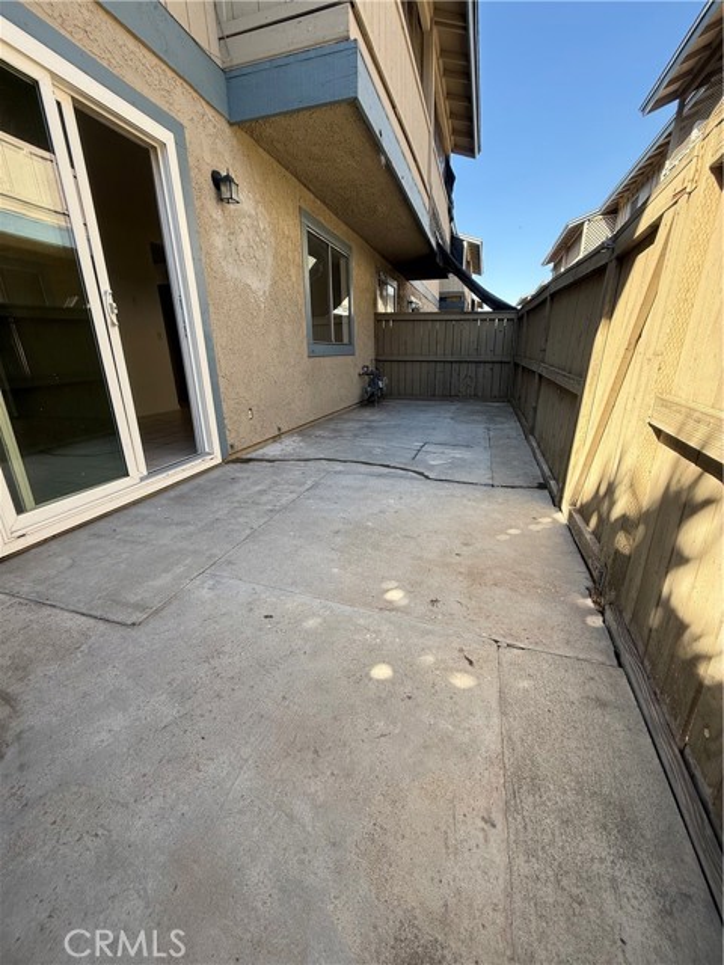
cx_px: 362
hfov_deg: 85.7
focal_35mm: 14
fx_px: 390
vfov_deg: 102.1
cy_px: 482
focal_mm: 2.22
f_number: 2.2
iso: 64
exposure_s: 1/316
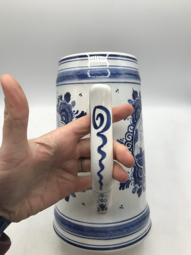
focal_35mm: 28
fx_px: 206
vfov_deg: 63.4
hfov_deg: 49.7
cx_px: 96
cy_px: 128
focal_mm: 3.99
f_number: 1.8
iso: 20
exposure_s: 1/709
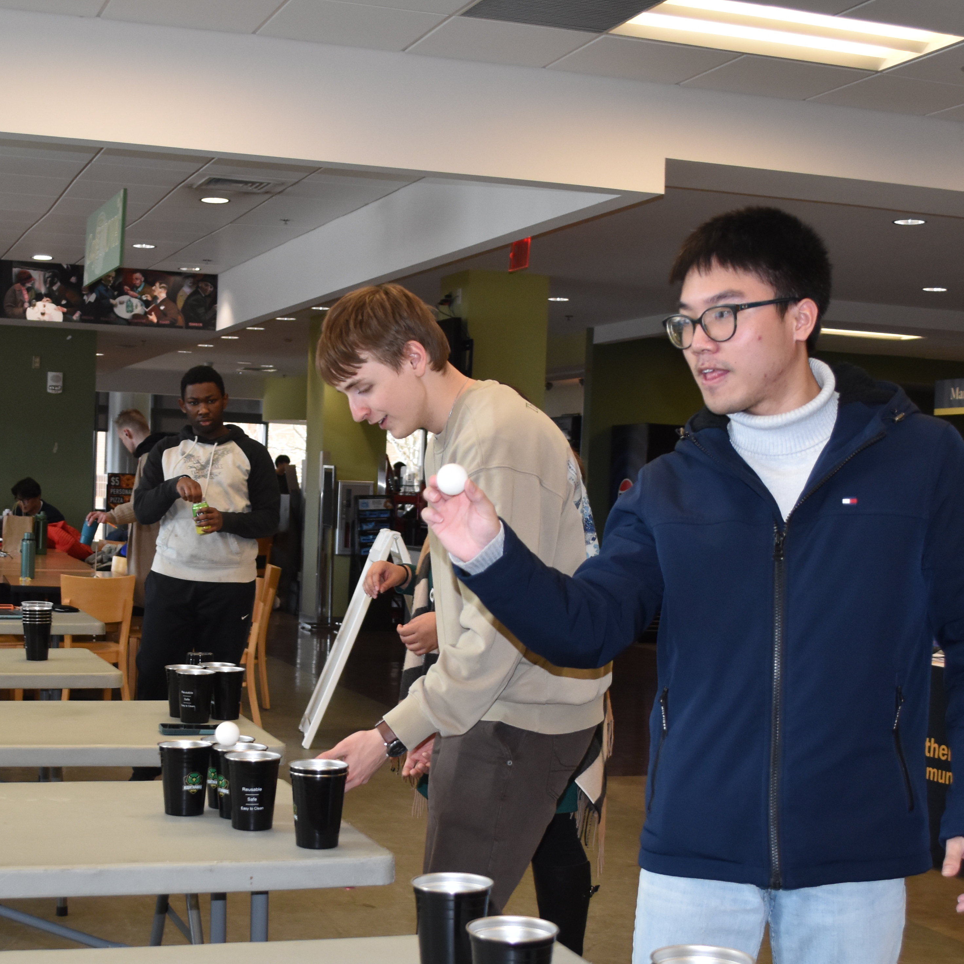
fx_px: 1796
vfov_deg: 29.9
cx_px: 374
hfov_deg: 30.0
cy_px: 627
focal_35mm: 57
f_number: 4
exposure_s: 1/200
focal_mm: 22
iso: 800
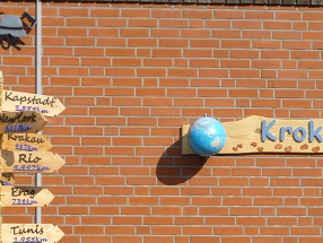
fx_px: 1018
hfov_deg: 17.6
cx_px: 330
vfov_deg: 13.4
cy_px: 258
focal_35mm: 109
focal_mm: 6.9
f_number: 3.7
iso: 100
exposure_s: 1/500
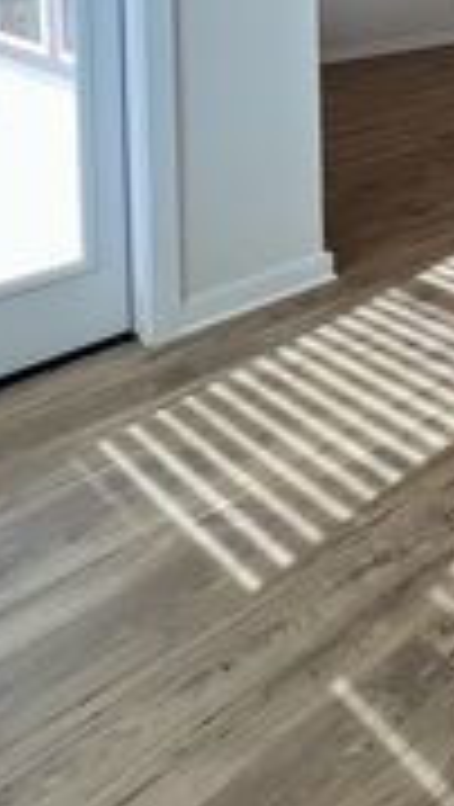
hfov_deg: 26.1
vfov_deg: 43.0
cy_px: -50
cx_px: 607
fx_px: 811
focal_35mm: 38
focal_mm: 1.57
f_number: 1.8
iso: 50
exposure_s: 1/120
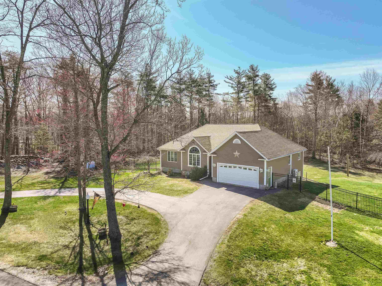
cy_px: 143
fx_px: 265
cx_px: 191
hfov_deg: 71.6
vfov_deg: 56.8
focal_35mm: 24
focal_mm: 12.29
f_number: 2.8
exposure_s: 1/1600
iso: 160
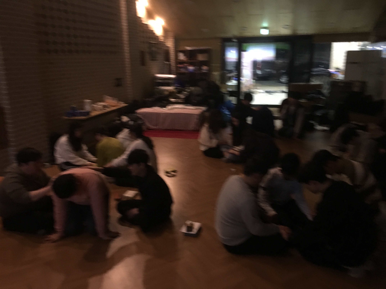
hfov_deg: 61.7
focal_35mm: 29
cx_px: 193
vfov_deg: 48.2
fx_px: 323
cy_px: 144
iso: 400
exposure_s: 1/15
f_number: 2.2
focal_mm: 4.15
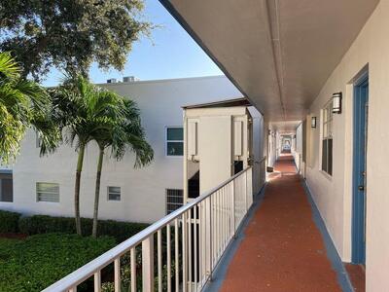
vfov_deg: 53.1
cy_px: 146
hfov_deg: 67.3
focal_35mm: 26
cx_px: 194
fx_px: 292
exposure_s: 1/522
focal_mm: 4.25
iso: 32
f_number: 1.8
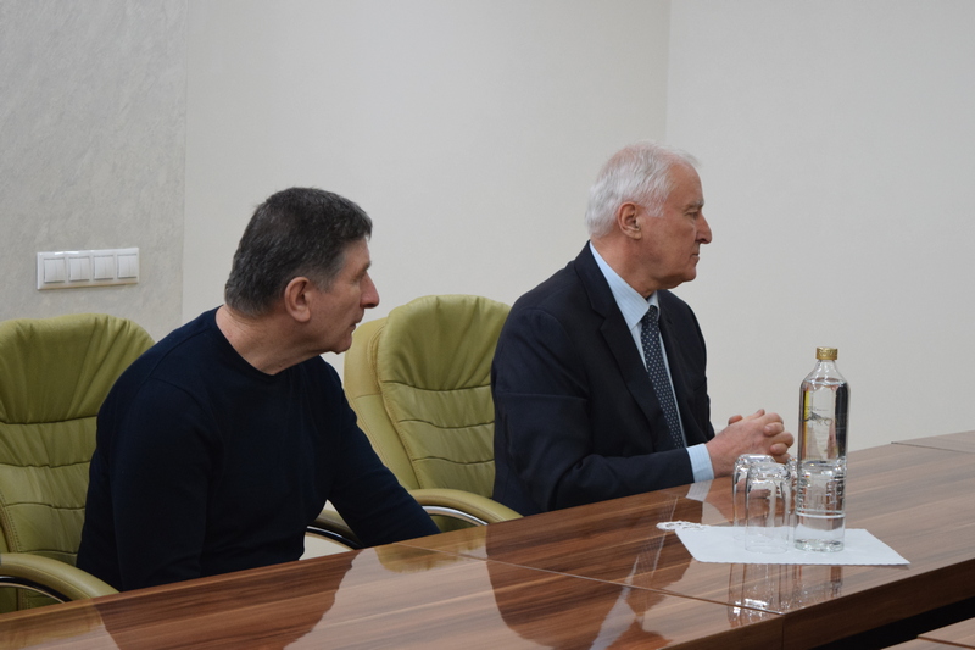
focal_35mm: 82
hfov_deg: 24.6
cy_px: 325
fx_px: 2234
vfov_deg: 16.5
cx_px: 488
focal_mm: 55
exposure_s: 1/60
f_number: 5.6
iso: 1400
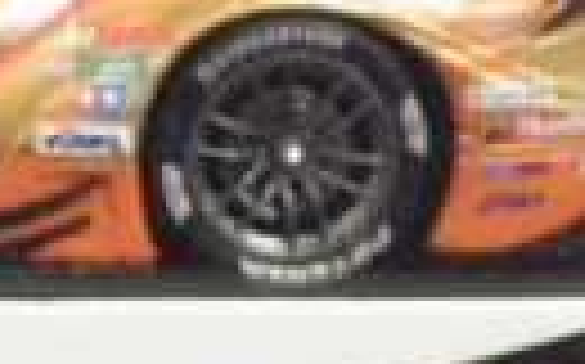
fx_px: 4158
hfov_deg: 7.9
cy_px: -9
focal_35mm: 261
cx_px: -234
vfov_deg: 5.0
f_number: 3.8
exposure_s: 1/25
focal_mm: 9
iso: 800
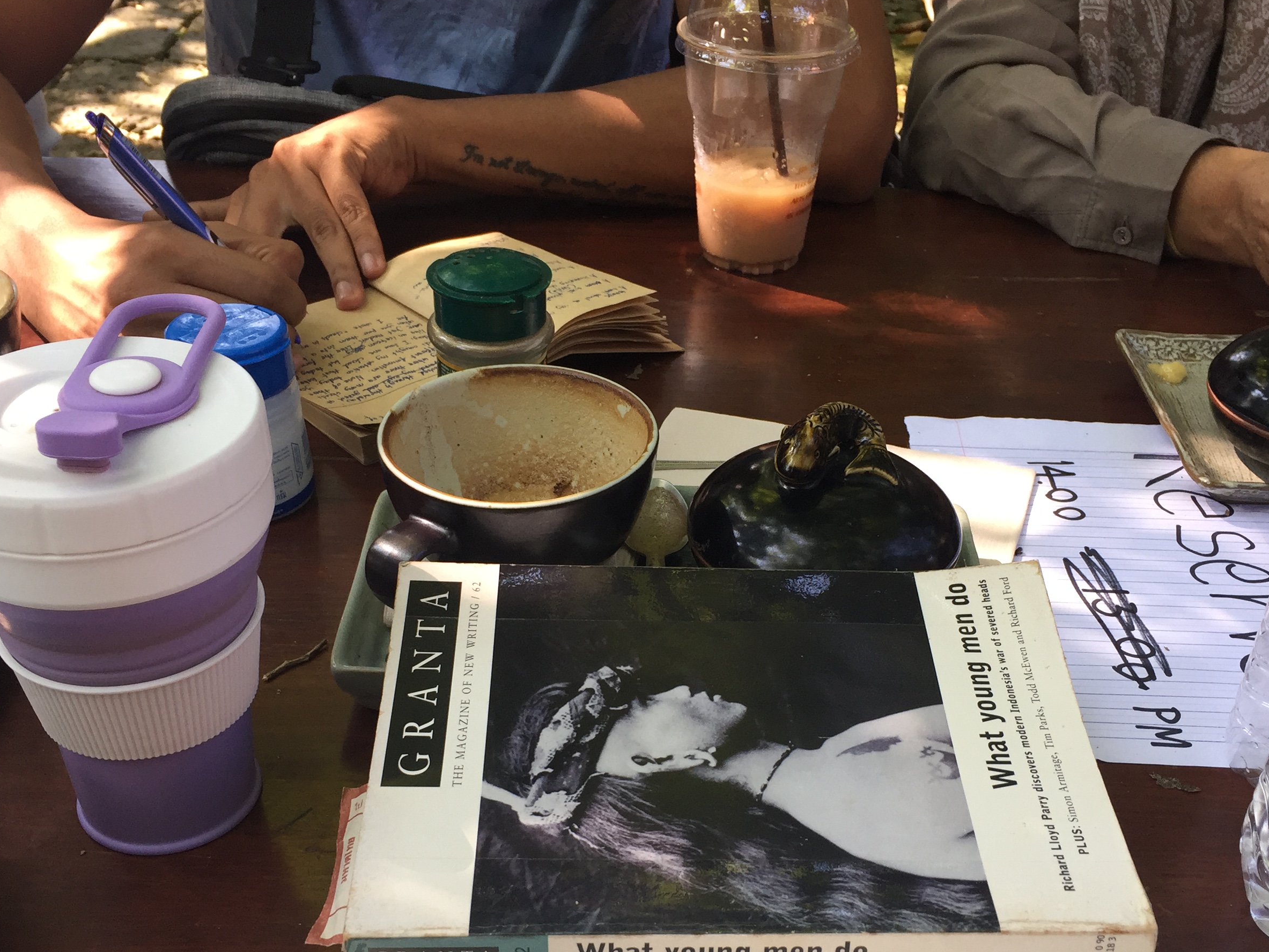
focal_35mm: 40
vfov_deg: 35.8
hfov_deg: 46.8
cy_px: 598
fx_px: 1467
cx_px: 654
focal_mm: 4.15
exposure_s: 1/100
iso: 50
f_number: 2.2
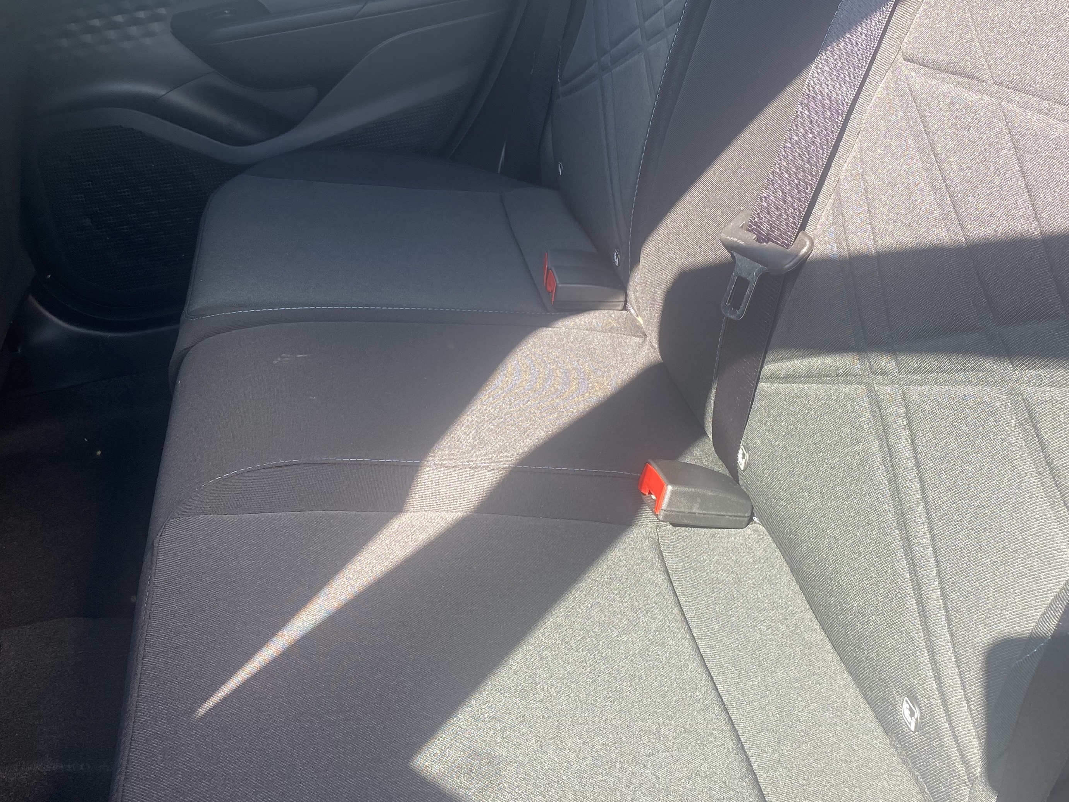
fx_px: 1173
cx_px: 520
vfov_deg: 37.6
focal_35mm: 38
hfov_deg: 49.0
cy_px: 317
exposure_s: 1/130
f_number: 1.8
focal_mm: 4.25
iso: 32
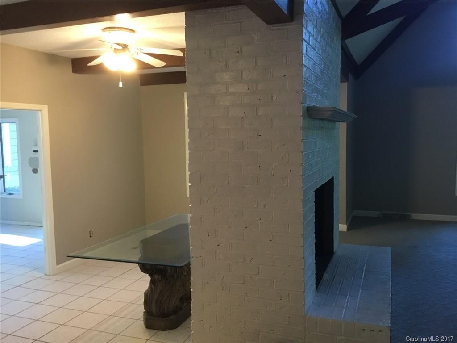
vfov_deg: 45.4
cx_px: 228
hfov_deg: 58.4
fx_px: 409
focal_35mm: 31
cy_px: 172
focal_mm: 3.3
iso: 125
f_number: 2.4
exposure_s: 1/30
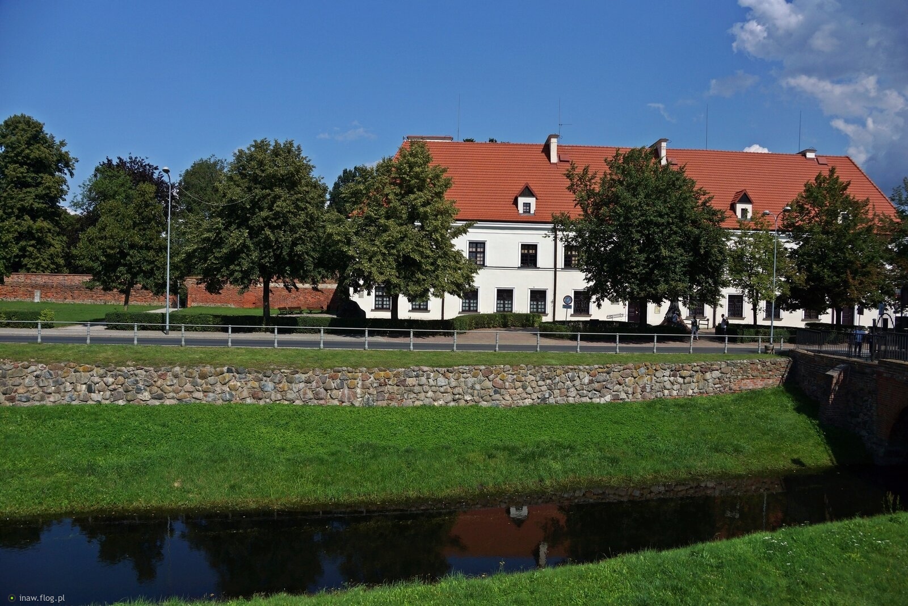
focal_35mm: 27
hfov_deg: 67.4
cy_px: 303
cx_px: 454
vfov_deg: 47.9
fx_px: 681
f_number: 5.6
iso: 100
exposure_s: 1/2000
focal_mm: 18
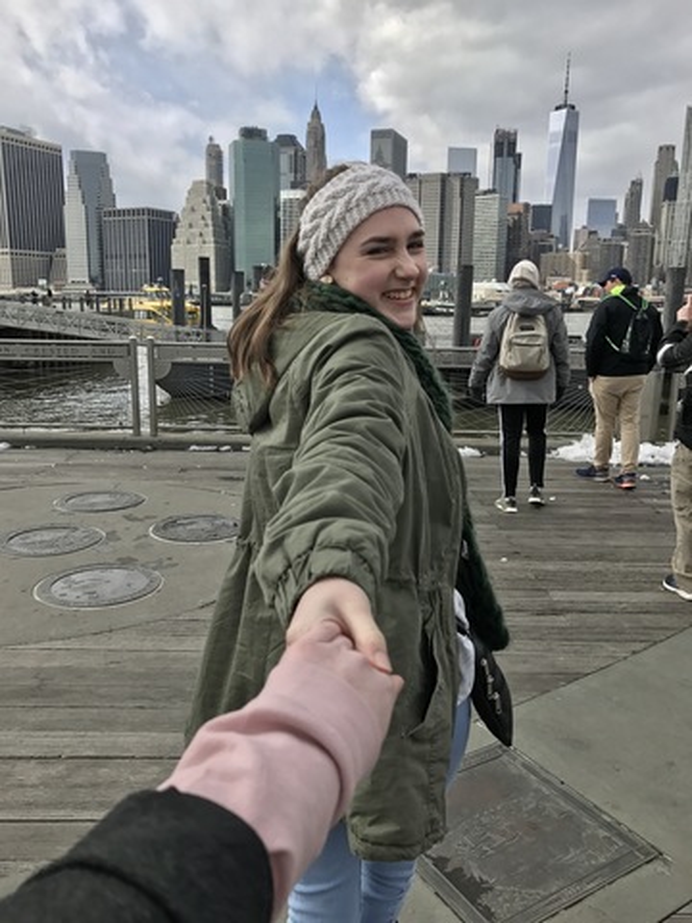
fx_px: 746
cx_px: 346
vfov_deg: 63.4
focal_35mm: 28
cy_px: 462
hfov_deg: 49.7
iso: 20
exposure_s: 1/1742
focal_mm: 3.99
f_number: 1.8
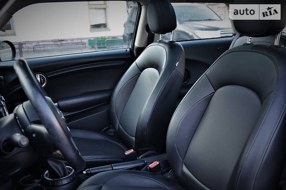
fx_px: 297
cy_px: 95
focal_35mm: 38
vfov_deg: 35.3
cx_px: 143
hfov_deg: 51.4
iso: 640
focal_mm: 25
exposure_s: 1/60
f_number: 4
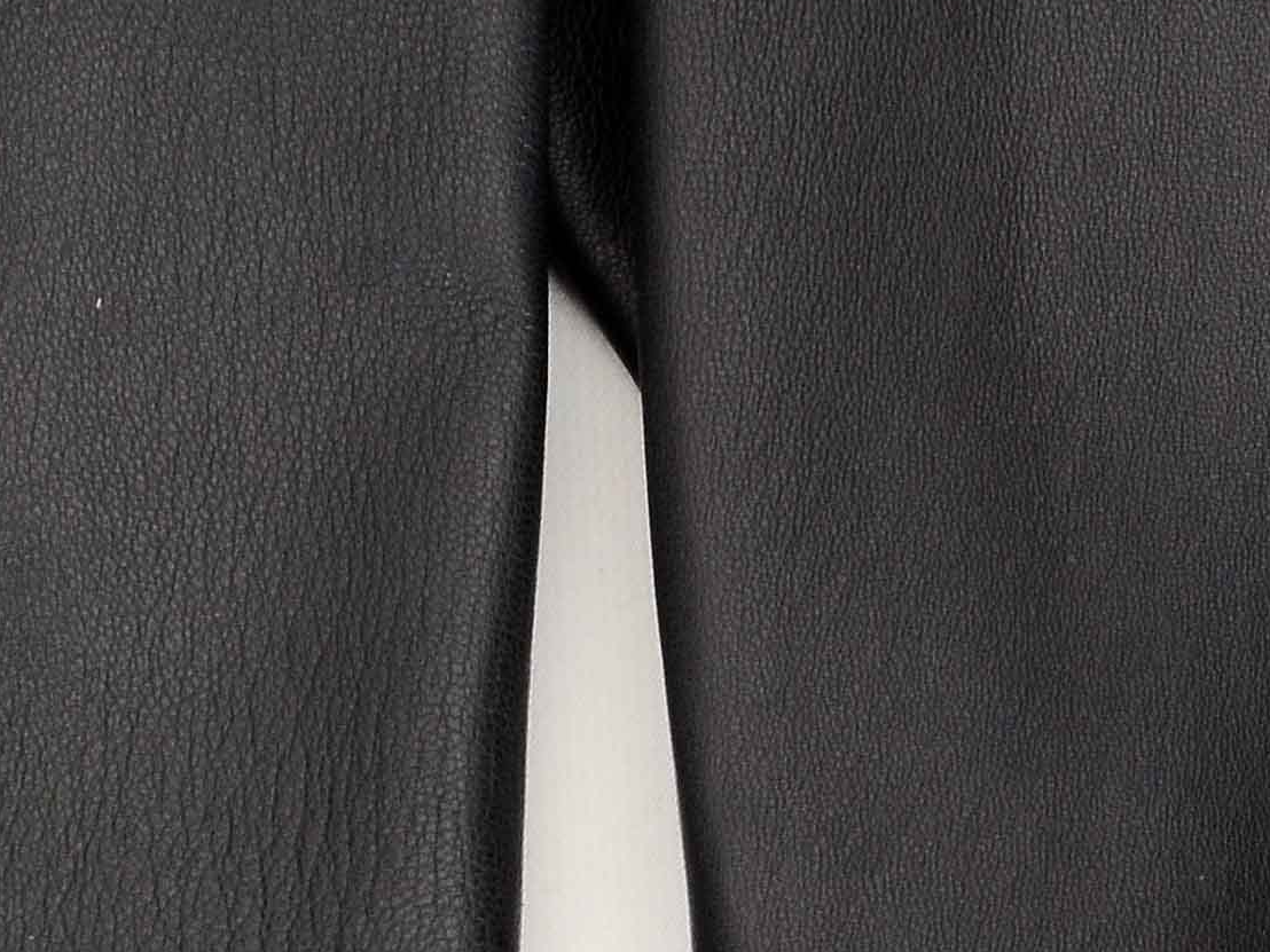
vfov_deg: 4.6
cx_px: 612
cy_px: 1558
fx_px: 11740
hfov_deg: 6.2
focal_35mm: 320
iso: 400
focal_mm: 50
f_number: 11
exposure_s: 1/80
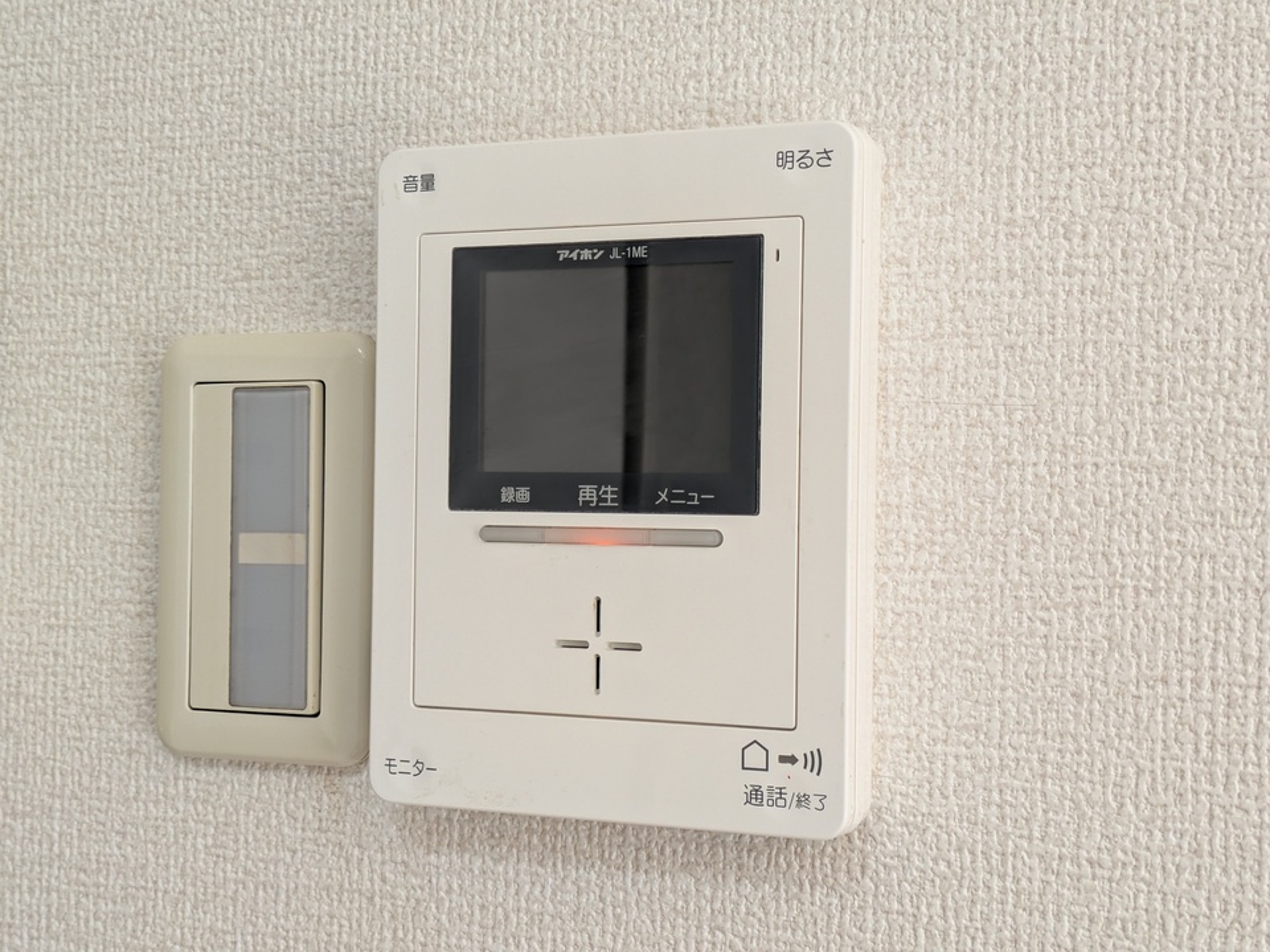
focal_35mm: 51
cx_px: 635
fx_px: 1871
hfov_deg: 37.5
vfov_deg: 28.6
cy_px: 476
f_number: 1.89
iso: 100
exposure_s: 1/120
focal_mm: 5.43
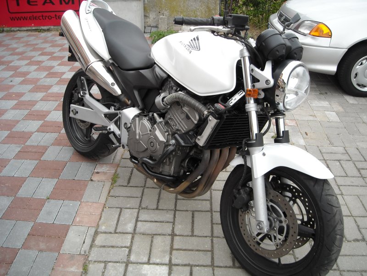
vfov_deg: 40.7
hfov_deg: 52.6
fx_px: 371
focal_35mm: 35
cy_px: 138
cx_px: 184
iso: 64
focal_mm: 5.7
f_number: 2.8
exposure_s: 1/176
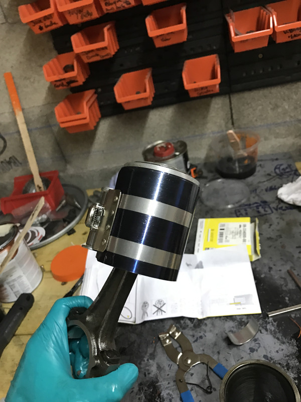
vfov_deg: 63.4
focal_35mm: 28
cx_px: 150
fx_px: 325
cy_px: 201
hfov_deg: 49.7
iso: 80
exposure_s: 1/17
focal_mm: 3.99
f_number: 1.8
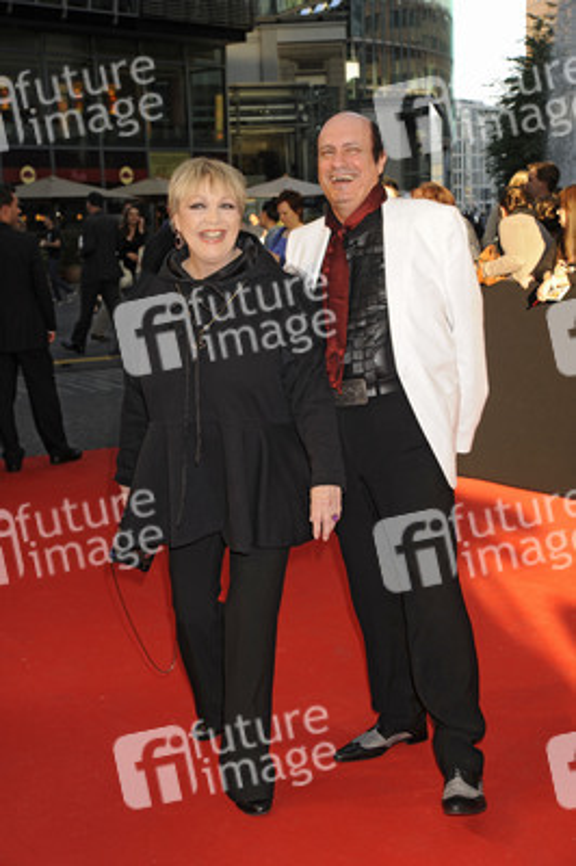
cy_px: 433
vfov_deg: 33.4
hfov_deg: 22.6
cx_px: 288
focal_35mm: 60
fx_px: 1442
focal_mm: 60
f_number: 7.1
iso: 400
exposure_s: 1/160
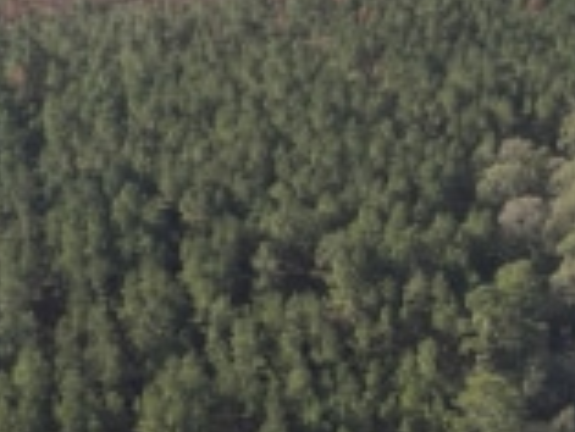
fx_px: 1629
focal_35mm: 98
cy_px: 44
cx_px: 326
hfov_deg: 20.0
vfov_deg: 14.9
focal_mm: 4.4
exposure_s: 1/1250
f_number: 2.8
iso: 110
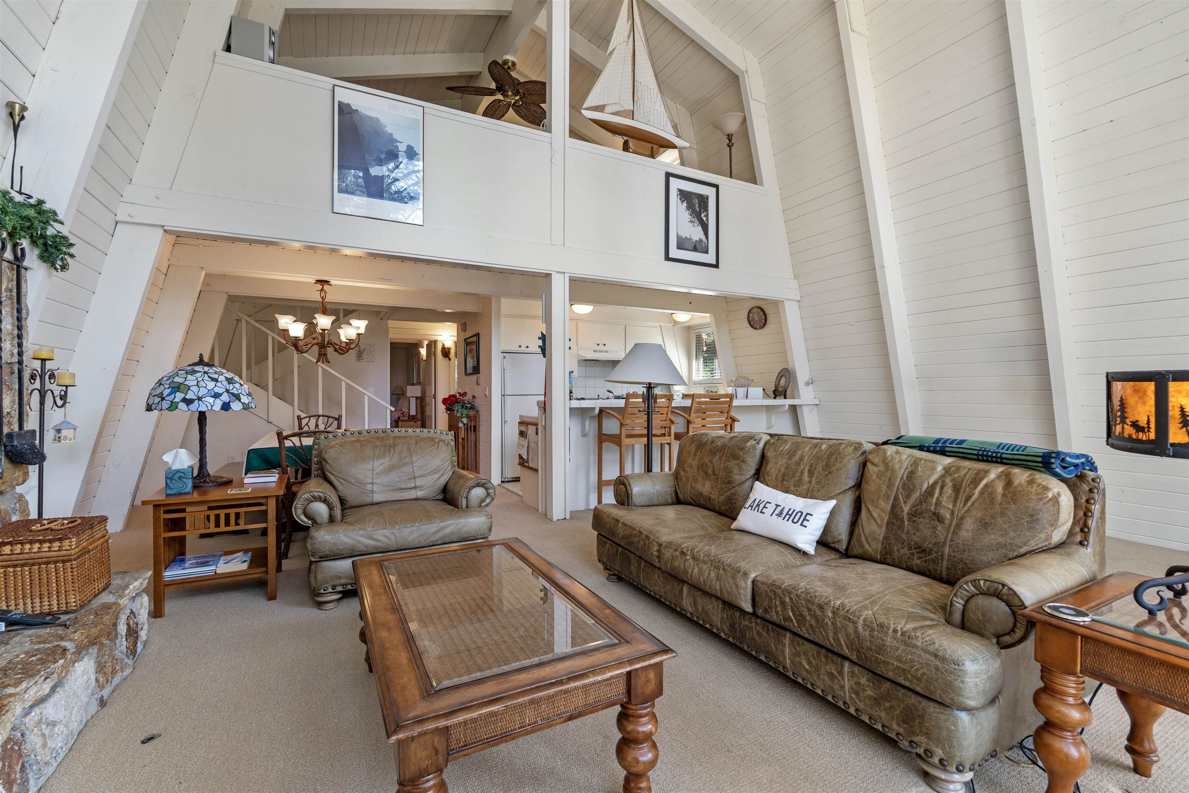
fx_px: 528
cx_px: 594
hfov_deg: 96.7
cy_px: 396
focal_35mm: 16
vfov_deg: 73.7
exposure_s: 1/5
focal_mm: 16
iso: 400
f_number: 8
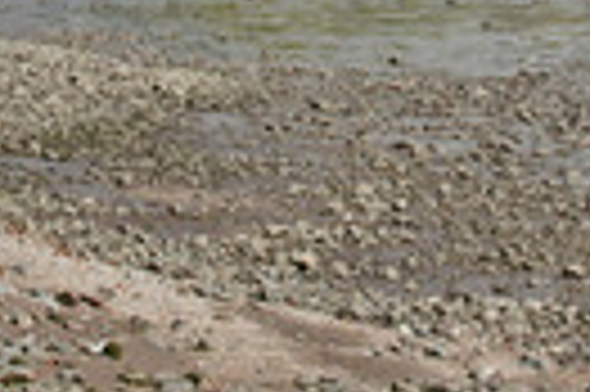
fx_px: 3945
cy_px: -185
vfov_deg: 5.6
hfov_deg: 8.5
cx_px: 410
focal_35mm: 241
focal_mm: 70
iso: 250
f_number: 13
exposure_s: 1/250
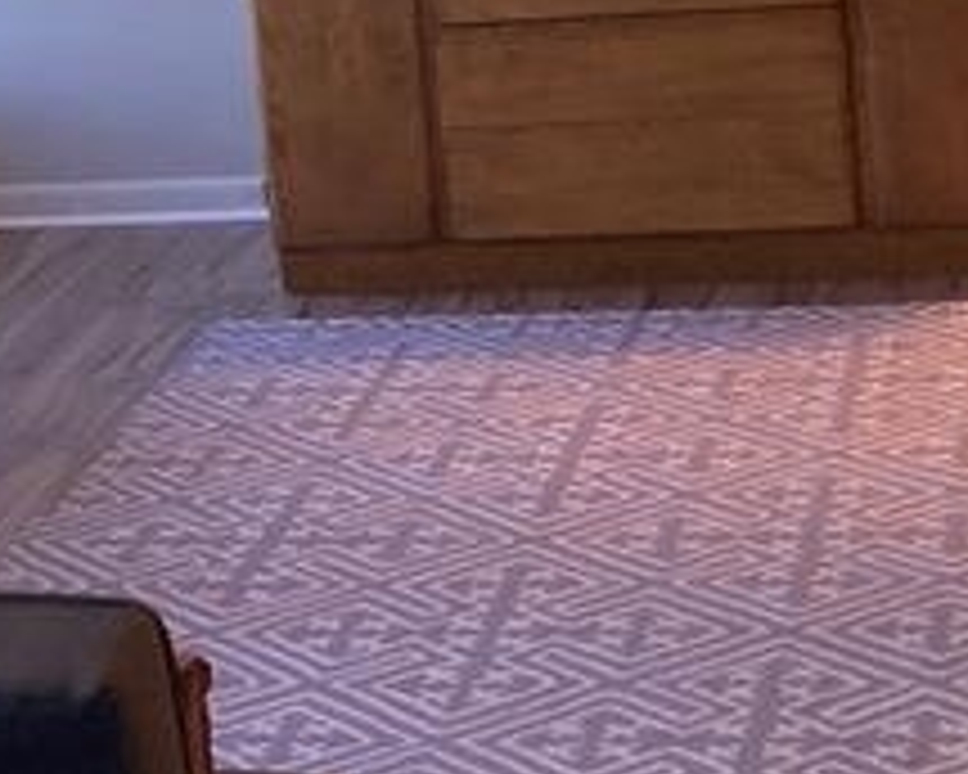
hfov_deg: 14.9
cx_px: 27
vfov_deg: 11.9
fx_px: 3638
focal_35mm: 127
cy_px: -99
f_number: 1.8
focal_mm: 3.99
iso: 160
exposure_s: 1/60
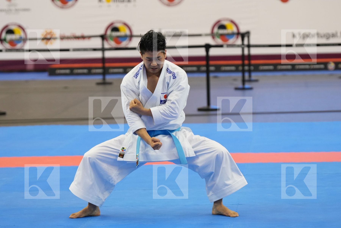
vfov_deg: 8.0
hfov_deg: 12.0
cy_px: 114
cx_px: 170
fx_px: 1620
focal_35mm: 171
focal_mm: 114
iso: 1600
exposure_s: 1/500
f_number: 2.8
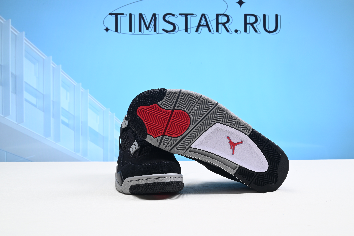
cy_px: 118
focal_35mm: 37
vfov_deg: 36.0
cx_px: 177
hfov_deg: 51.9
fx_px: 364
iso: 100
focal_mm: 37
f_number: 16
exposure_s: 1/2
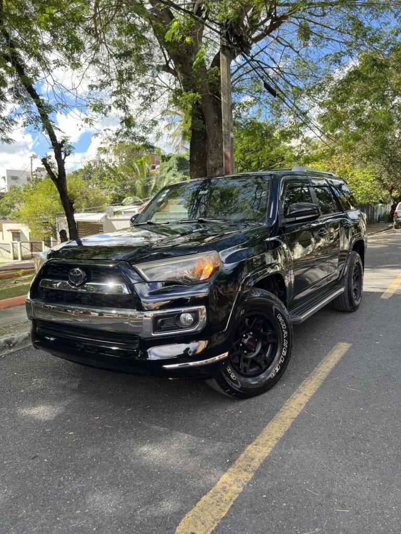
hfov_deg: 53.1
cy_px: 267
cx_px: 200
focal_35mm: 26
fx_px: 402
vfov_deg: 67.3
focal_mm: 5.7
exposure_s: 1/678
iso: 50
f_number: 1.5
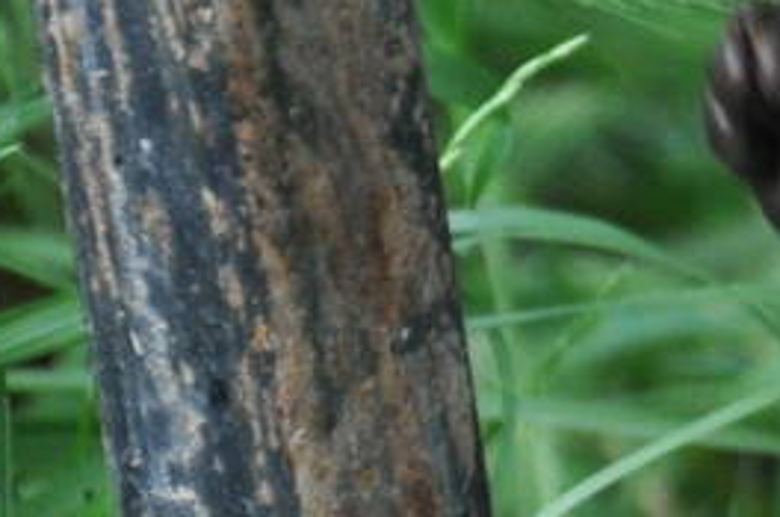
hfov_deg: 2.2
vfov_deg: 1.4
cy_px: -205
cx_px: 2086
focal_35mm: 954
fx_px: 20633
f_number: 5.6
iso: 800
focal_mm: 105
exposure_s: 1/200
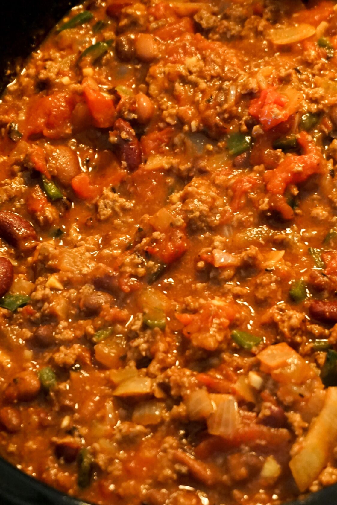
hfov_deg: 14.0
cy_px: 208
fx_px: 1373
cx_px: 217
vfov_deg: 20.8
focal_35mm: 98
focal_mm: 43
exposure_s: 1/13
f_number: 5.6
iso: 3200
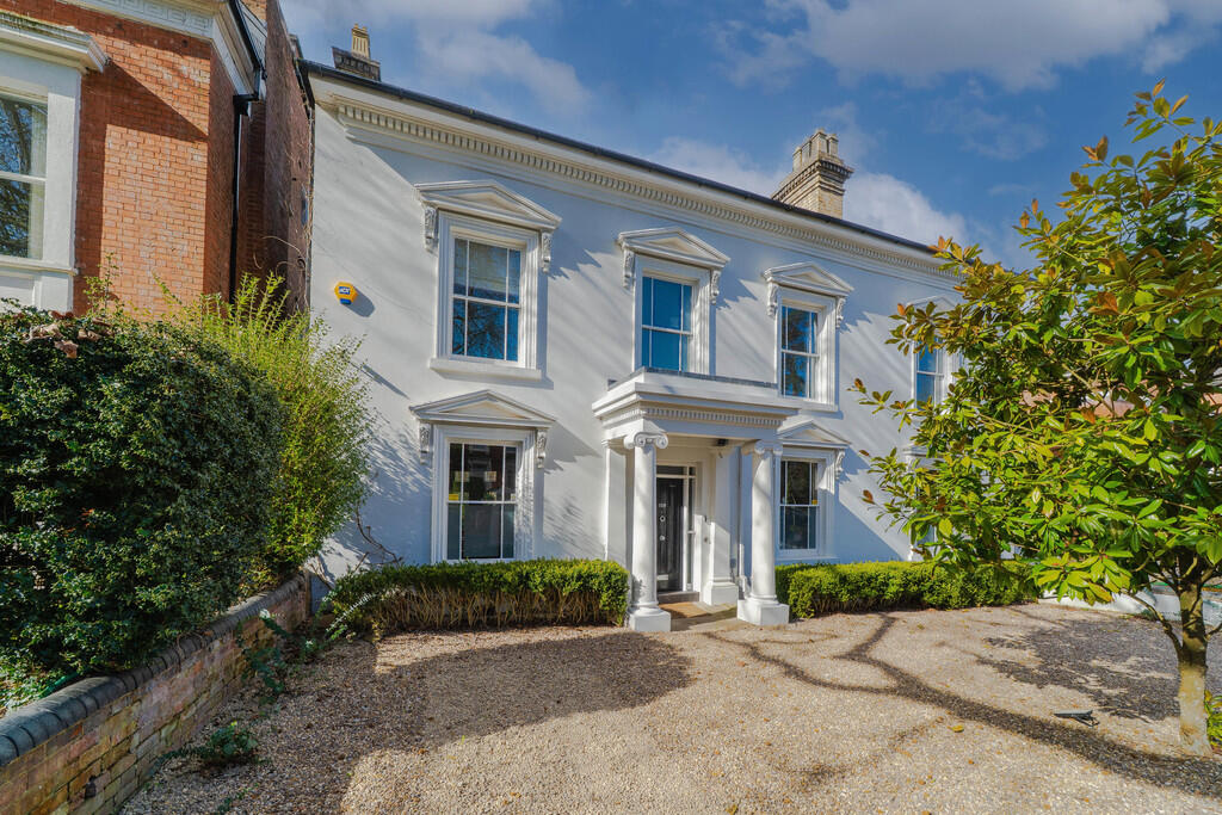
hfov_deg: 112.6
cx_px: 611
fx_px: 407
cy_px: 408
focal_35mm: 12
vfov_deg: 90.0
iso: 100
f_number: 8
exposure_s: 1/200
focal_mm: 12
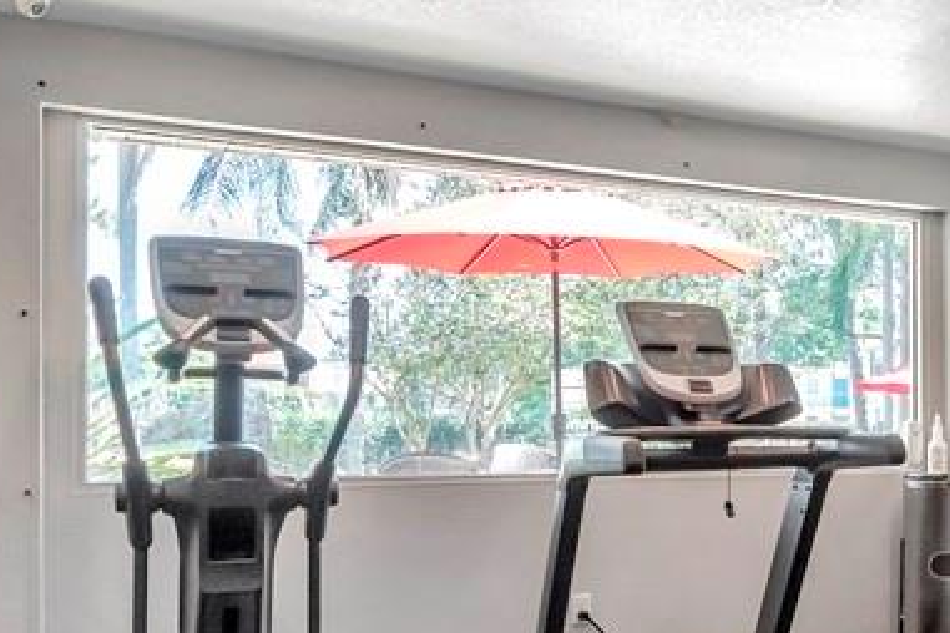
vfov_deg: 30.0
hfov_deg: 38.1
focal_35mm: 44
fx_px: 1170
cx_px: 1000
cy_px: 432
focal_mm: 11
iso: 1000
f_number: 6.3
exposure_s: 1/160
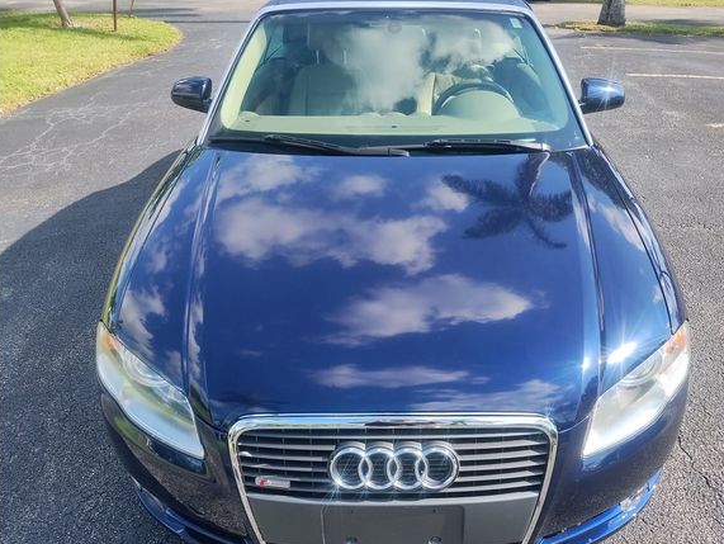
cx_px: 402
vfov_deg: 49.7
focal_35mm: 28
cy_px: 302
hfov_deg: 63.2
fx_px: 586
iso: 101
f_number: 1.7
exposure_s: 1/1722
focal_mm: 4.71
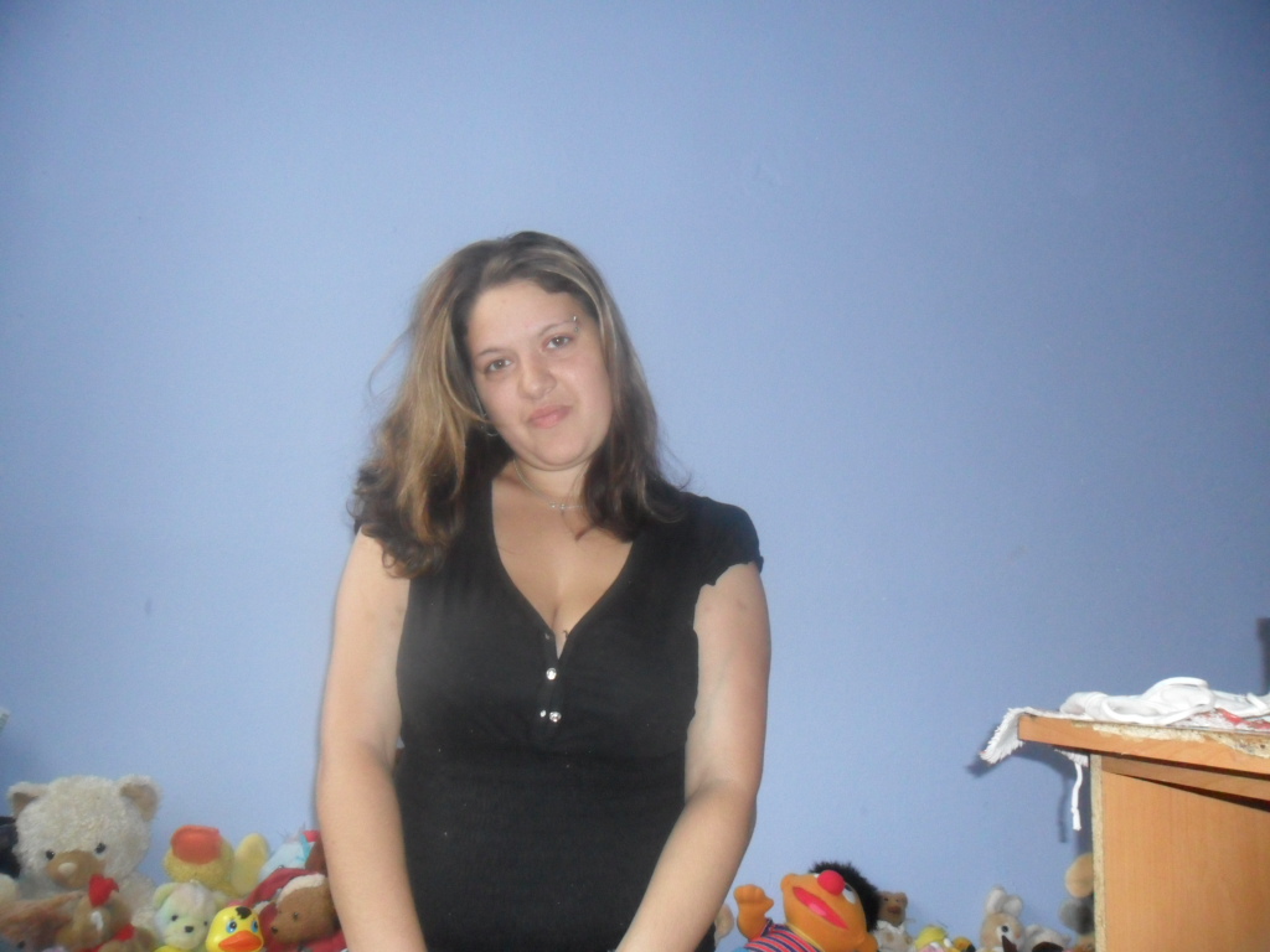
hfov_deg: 65.3
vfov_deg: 51.4
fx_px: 991
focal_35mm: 27
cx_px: 635
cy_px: 476
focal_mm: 4.9
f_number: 3.5
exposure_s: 1/45
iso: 400
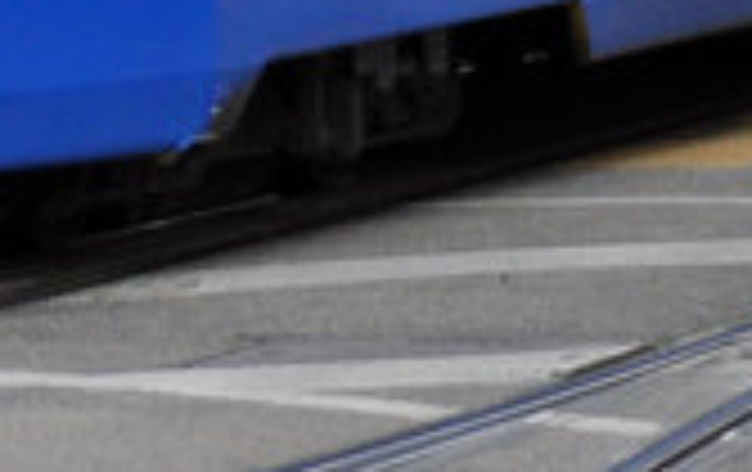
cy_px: -1113
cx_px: 590
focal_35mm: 394
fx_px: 8088
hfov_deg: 5.3
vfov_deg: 3.3
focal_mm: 36
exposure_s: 1/1000
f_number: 4
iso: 400
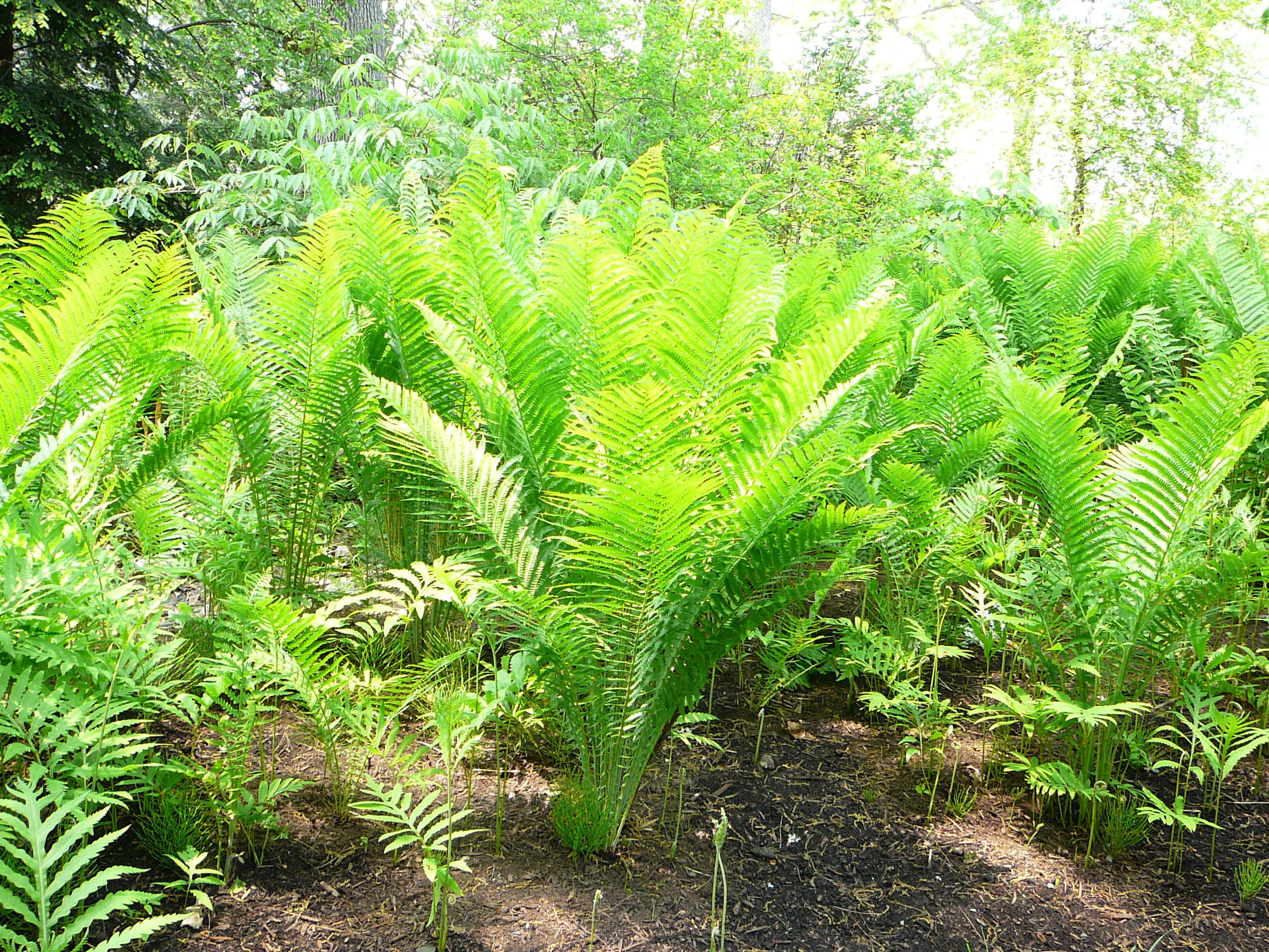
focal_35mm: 35
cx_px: 634
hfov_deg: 52.6
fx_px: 1283
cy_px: 476
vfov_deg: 40.7
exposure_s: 1/60
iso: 80
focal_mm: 5.2
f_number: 2.8
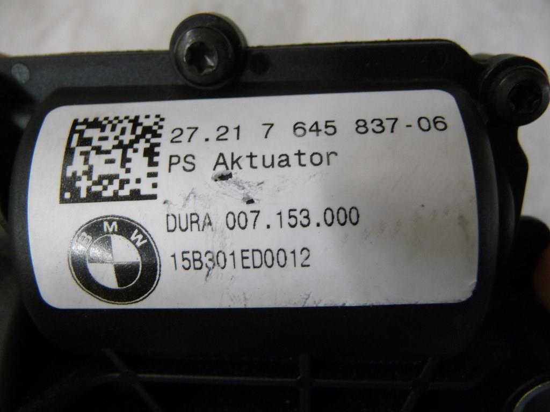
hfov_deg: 63.4
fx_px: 445
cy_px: 206
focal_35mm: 28
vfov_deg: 49.7
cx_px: 275
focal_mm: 4.7
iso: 320
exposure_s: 1/30
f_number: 3.3
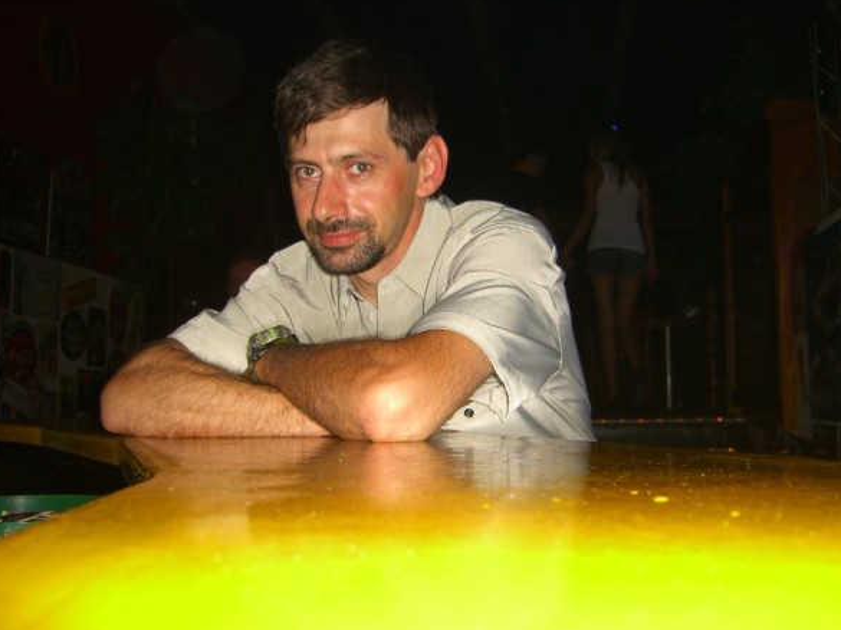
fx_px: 947
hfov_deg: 47.9
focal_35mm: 39
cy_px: 316
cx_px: 424
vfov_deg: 36.8
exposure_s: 1/60
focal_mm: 7.9
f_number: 2.8
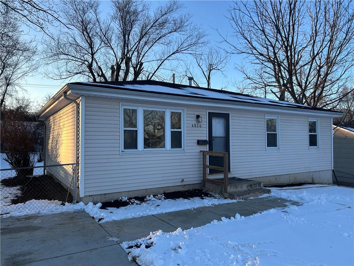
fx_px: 266
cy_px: 133
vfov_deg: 53.1
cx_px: 177
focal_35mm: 26
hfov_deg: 67.3
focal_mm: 5.7
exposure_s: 1/1019
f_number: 1.5
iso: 50
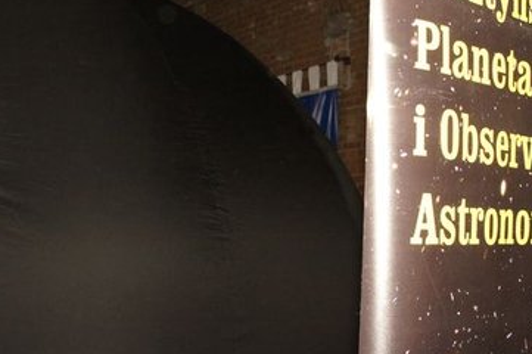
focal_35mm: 46
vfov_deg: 29.2
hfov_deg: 42.8
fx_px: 678
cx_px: 240
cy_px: 156
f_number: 5.6
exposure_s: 1/60
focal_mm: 17
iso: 3200
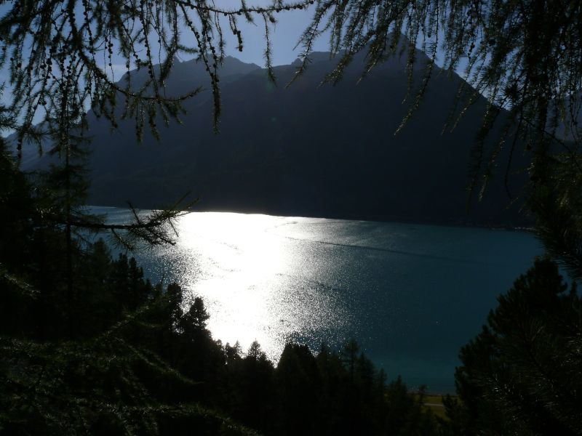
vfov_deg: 40.7
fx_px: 588
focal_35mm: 35
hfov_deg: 52.6
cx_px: 291
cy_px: 218
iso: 100
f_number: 9
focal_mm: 7.4
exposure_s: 1/800
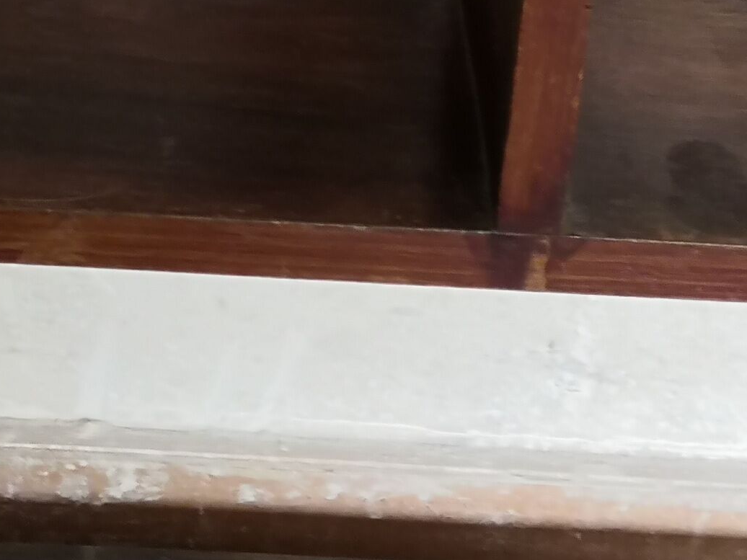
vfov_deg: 8.8
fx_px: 3647
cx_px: 71
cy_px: 158
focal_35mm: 169
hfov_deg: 11.6
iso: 100
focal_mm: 3.95
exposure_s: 1/50
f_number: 1.8
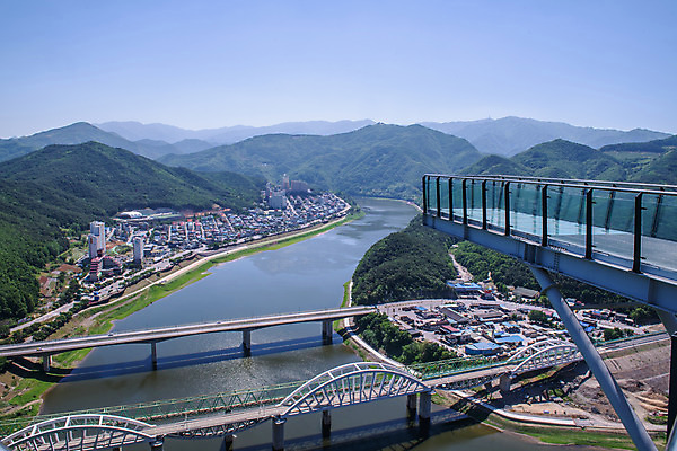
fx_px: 451
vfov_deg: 53.1
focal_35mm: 24
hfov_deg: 73.7
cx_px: 338
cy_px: 226
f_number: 14
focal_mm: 24
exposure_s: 1/200
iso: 100
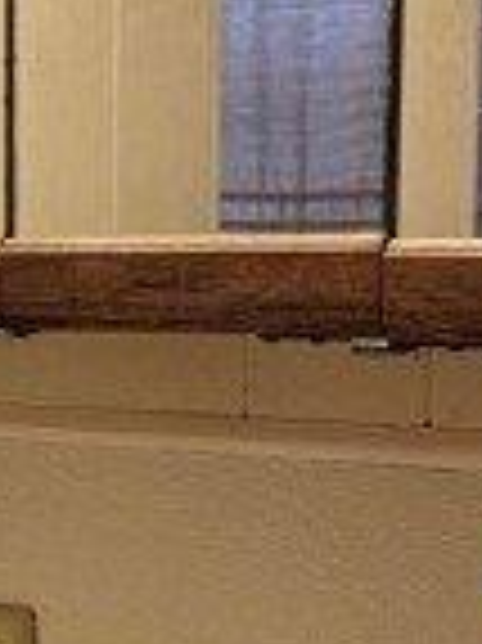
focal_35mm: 140
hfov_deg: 10.4
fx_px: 2603
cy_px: 522
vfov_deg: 14.0
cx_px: -99
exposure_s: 1/60
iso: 100
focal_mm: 5.96
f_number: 1.6
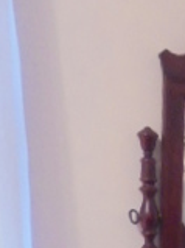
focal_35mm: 95
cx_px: 332
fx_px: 678
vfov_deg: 17.2
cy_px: 437
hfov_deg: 13.9
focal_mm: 4.6
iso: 400
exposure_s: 1/13
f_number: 3.5
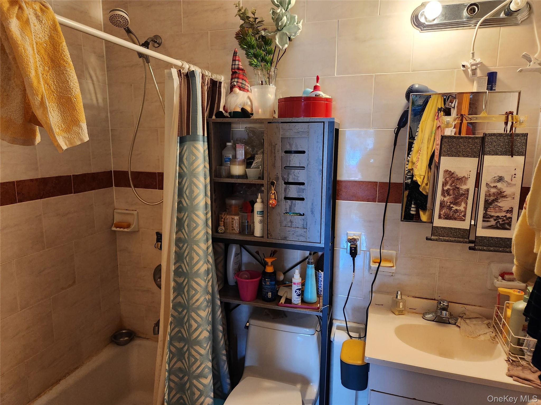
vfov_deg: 58.9
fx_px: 359
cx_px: 270
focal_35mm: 23
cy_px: 202
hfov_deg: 73.9
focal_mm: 5.4
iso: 400
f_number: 1.8
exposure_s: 1/120
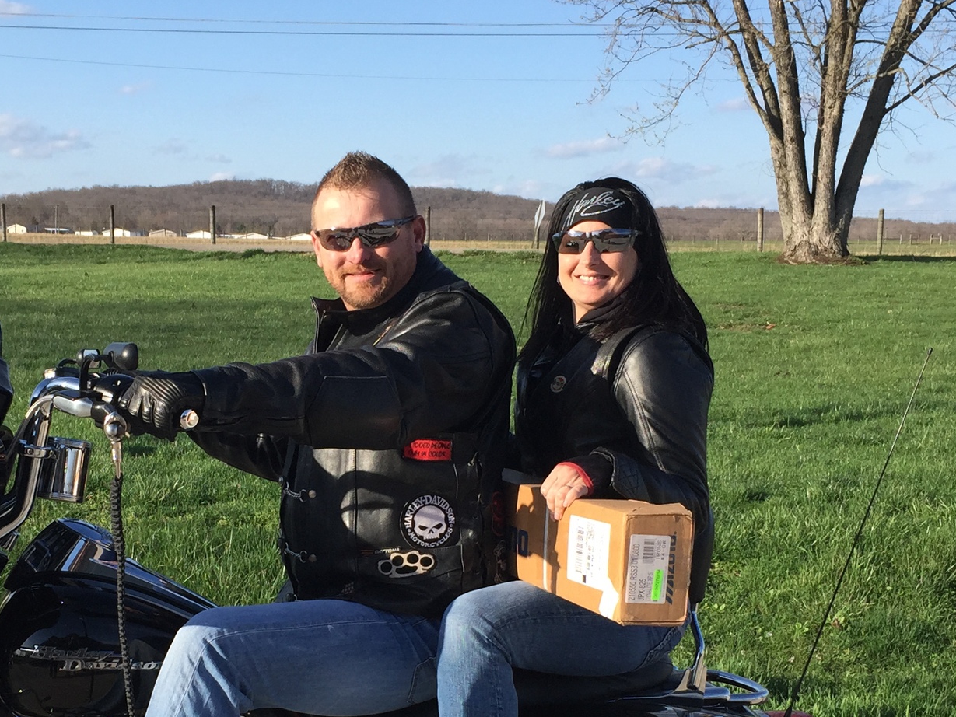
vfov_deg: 24.5
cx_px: 331
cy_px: 546
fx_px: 1630
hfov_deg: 32.5
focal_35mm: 59
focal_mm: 4.15
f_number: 2.2
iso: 32
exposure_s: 1/1099
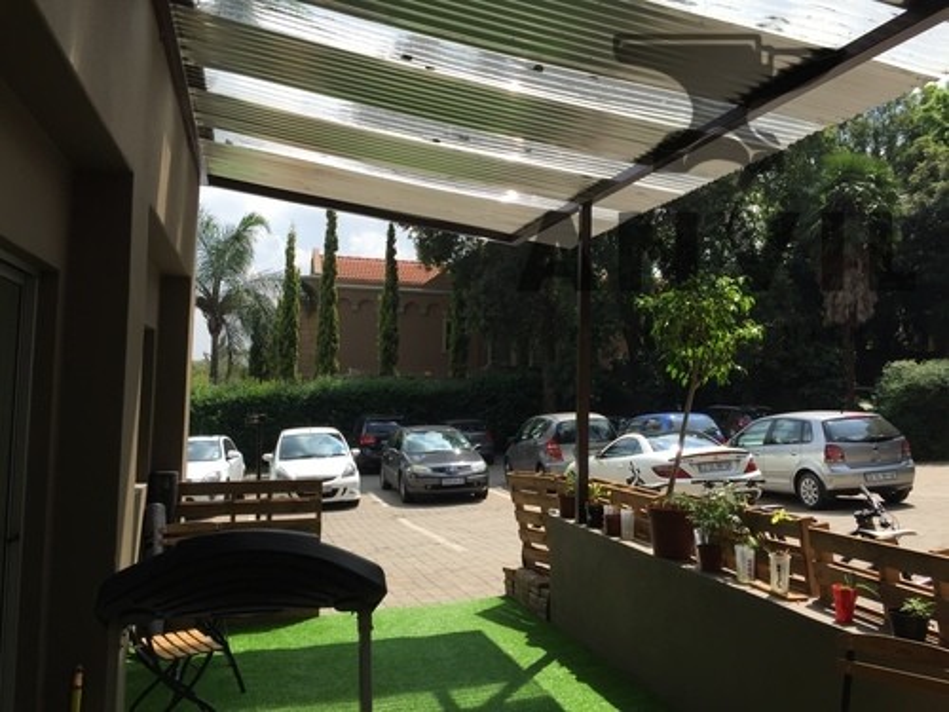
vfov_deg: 48.2
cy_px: 356
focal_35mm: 29
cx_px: 474
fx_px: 795
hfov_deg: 61.7
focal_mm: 4.15
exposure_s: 1/1412
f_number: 2.2
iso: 32
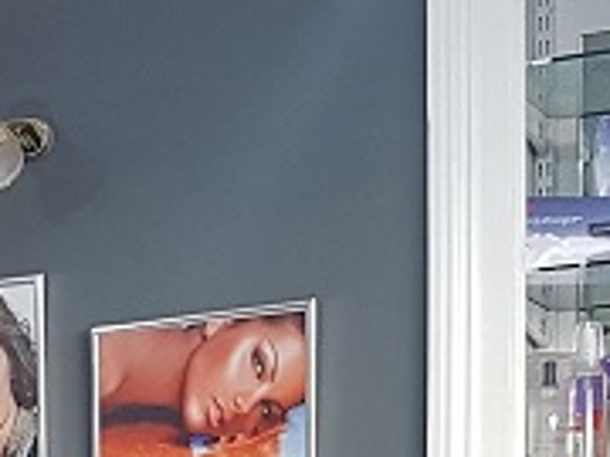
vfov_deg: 8.9
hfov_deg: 13.0
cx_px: -241
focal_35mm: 146
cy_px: 1198
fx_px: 2573
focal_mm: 4.2
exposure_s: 1/50
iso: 80
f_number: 1.7
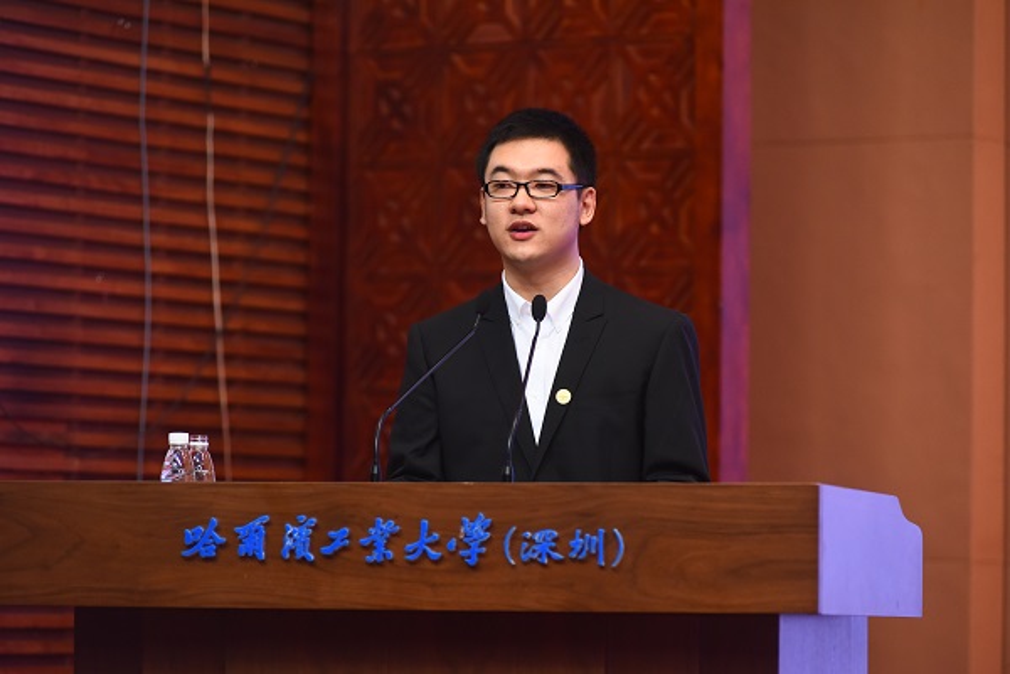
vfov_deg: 8.6
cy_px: 337
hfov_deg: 12.8
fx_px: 4489
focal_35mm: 160
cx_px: 505
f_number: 4
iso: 2000
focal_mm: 160
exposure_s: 1/200
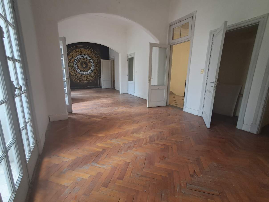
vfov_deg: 78.1
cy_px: 101
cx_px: 134
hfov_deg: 94.5
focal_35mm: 16
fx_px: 124
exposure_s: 1/40
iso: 100
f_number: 2.2
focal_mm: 1.64
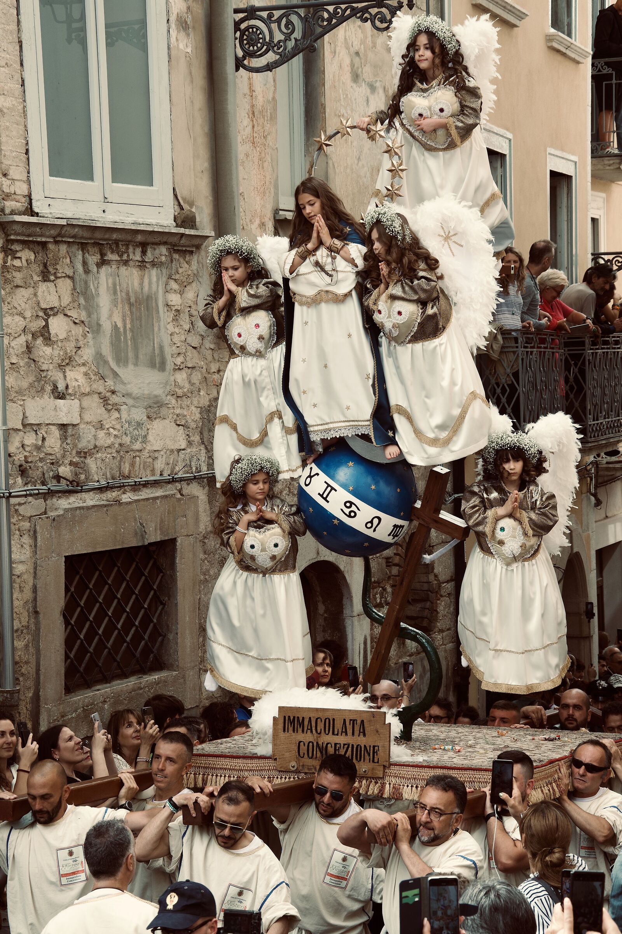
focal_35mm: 93
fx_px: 2410
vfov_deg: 21.9
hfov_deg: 14.7
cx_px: 311
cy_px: 467
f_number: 8
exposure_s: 1/250
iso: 400
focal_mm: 62
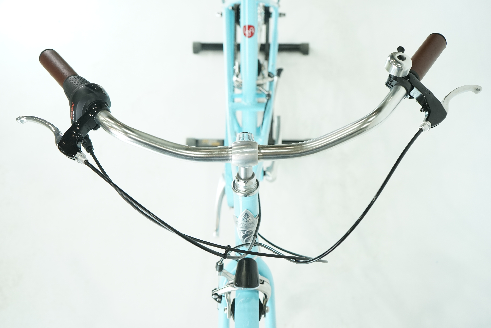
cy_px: 164
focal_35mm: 46
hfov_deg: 42.7
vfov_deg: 29.2
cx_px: 246
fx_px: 627
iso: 1600
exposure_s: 1/200
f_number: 5.6
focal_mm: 46
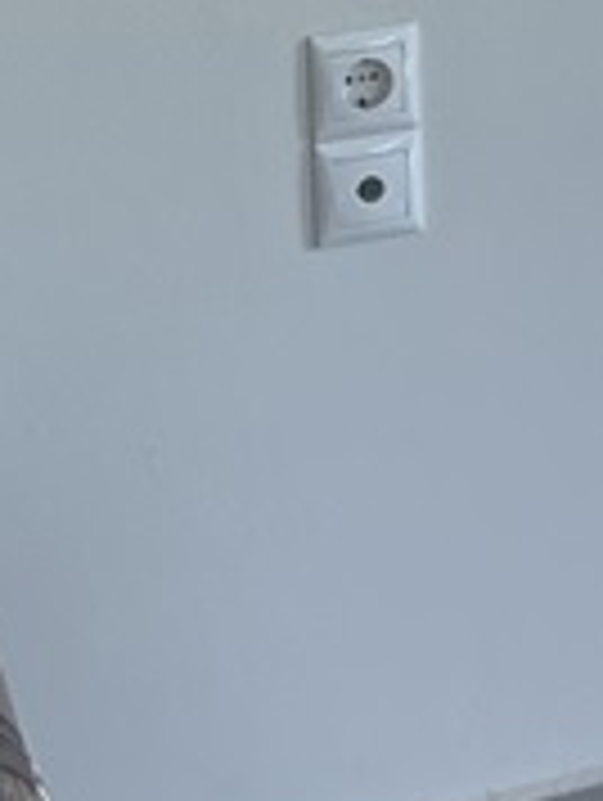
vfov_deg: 10.3
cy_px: -832
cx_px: 1287
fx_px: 4055
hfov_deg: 8.0
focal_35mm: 175
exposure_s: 1/121
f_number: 1.6
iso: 50
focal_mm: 4.2
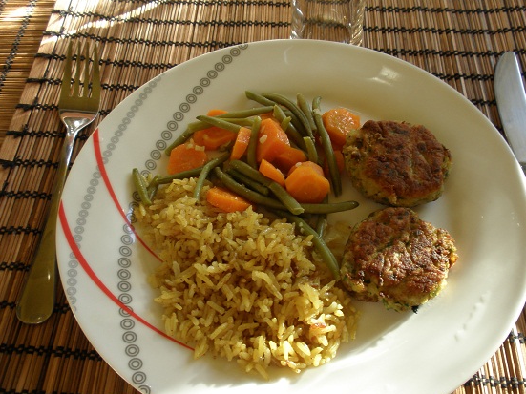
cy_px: 192
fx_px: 653
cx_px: 281
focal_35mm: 43
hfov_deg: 43.8
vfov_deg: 33.6
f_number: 3.5
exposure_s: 1/80
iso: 64
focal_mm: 6.6
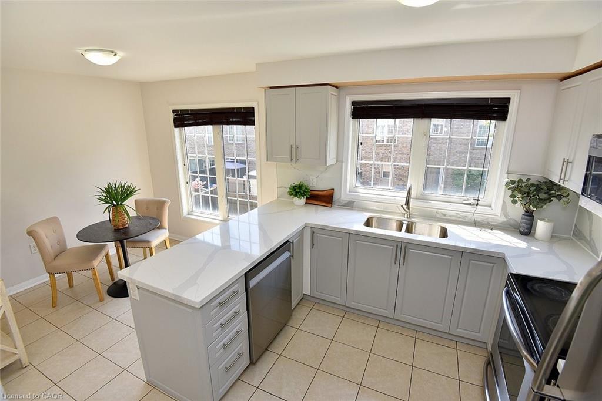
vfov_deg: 73.8
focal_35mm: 16
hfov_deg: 96.7
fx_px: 268
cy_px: 200
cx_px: 301
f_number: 7.1
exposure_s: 1/200
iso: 500
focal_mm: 16
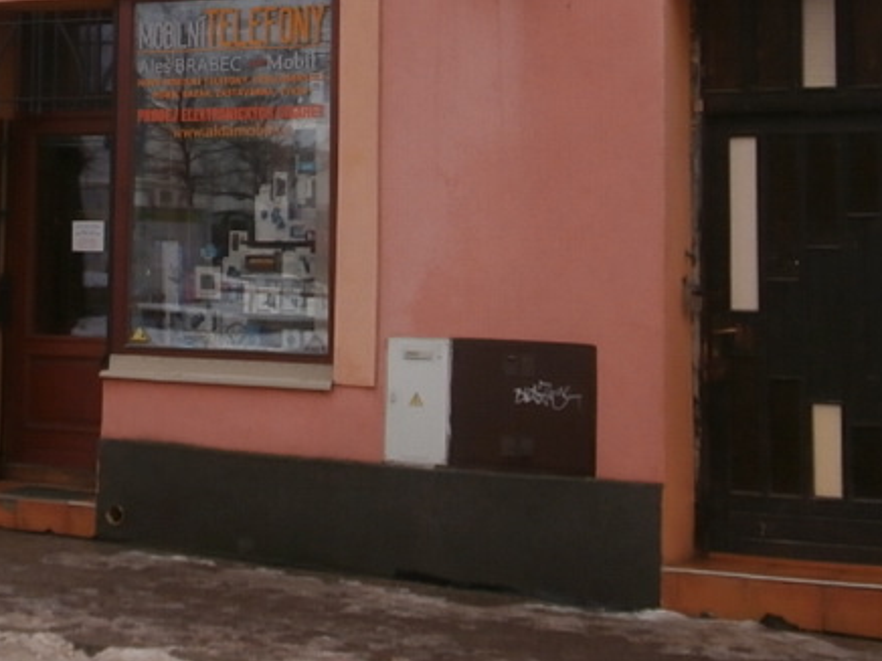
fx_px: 2242
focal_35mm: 88
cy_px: 14
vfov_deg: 16.5
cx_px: 152
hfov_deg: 21.9
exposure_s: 1/320
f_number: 3.5
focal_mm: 5.36
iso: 100
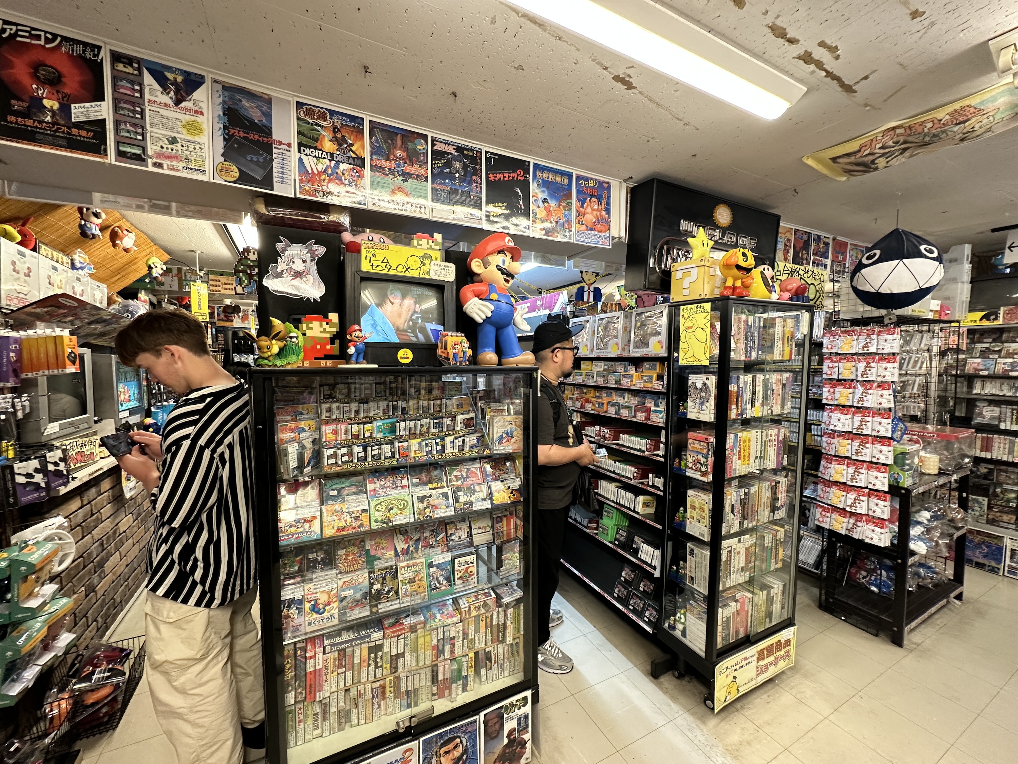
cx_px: 509
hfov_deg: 102.1
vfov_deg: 85.7
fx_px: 412
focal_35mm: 14
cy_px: 382
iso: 160
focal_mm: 2.2
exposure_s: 1/50
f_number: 2.2
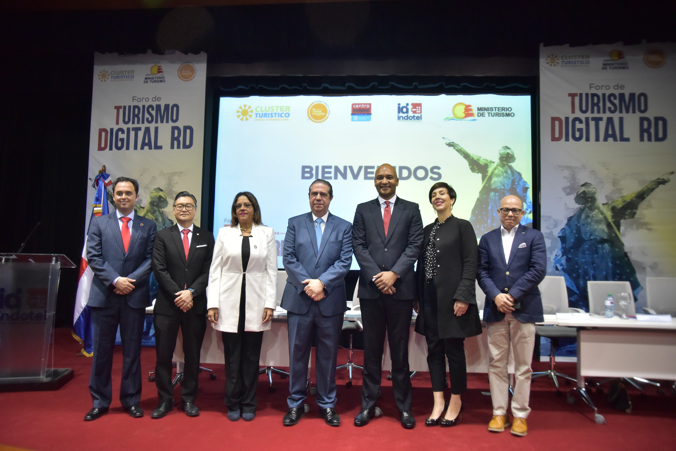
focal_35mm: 27
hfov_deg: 67.4
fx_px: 507
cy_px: 226
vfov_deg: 47.9
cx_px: 338
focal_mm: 27
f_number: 5
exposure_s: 1/100
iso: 5000
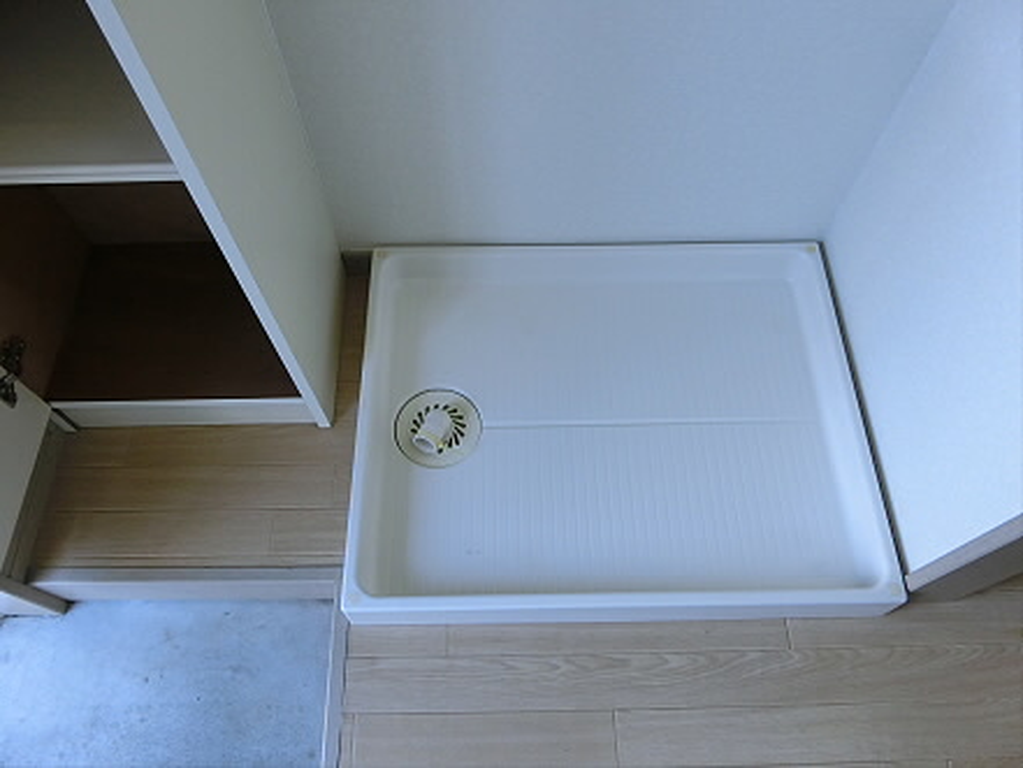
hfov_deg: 69.4
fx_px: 739
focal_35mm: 25
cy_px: 384
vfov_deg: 54.9
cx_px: 512
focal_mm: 5.4
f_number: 2.8
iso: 400
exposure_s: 1/125
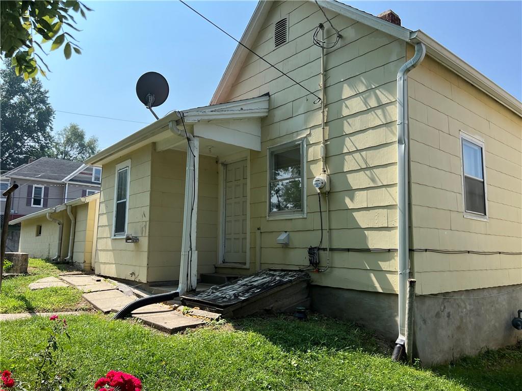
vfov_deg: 53.1
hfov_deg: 67.3
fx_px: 392
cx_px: 261
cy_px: 196
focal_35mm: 26
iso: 50
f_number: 1.5
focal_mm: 5.7
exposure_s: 1/2457
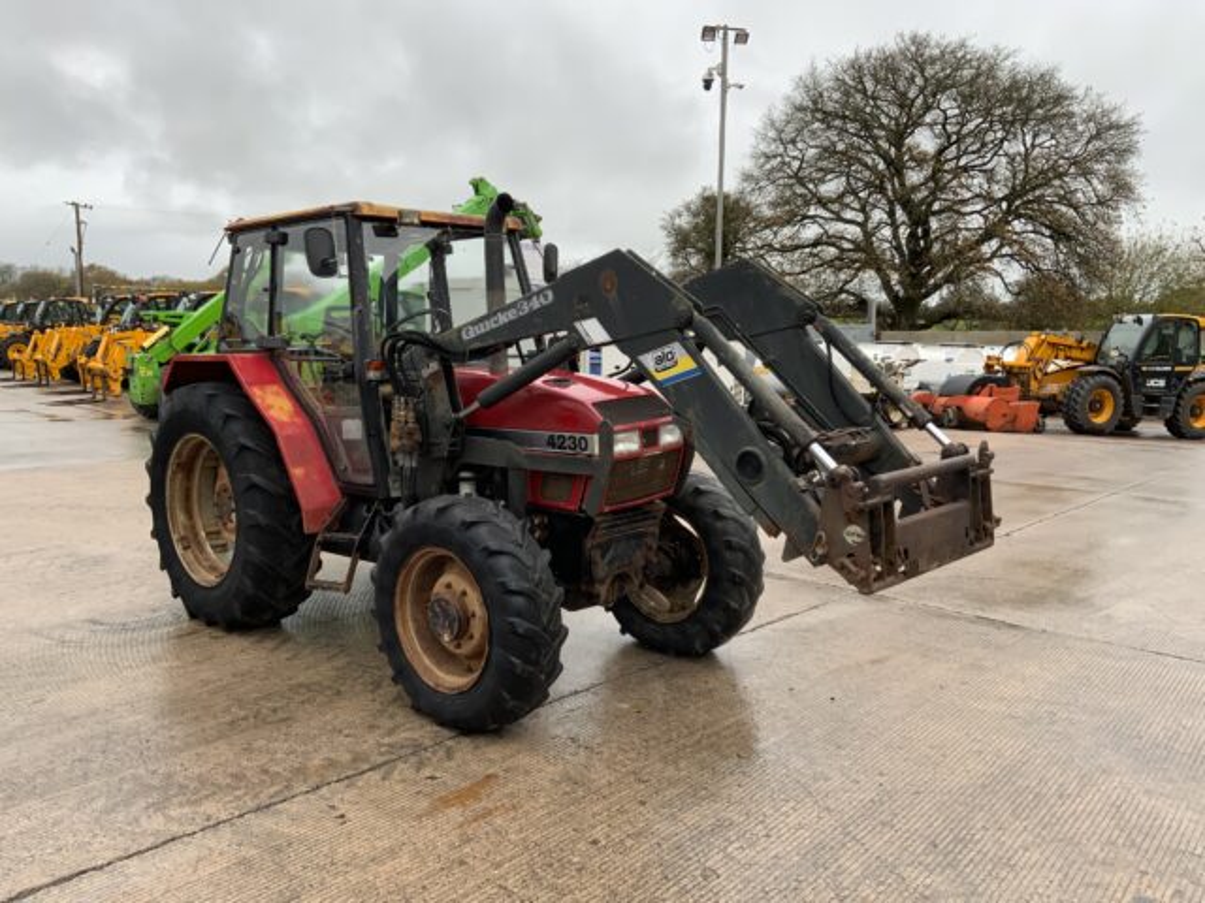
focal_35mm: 29
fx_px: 1010
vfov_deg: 48.2
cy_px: 452
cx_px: 602
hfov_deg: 61.7
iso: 16
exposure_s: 1/277
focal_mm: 3
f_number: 1.8
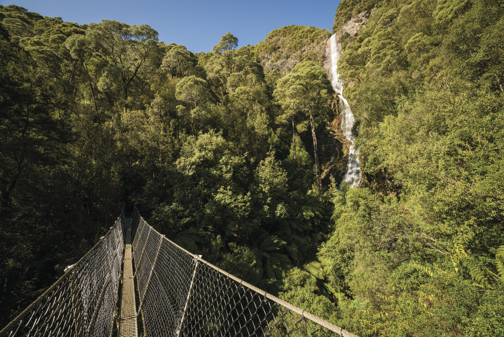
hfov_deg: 104.2
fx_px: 196
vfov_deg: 81.3
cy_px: 168
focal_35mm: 14
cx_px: 252
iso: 400
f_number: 13
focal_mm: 14
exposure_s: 1/100
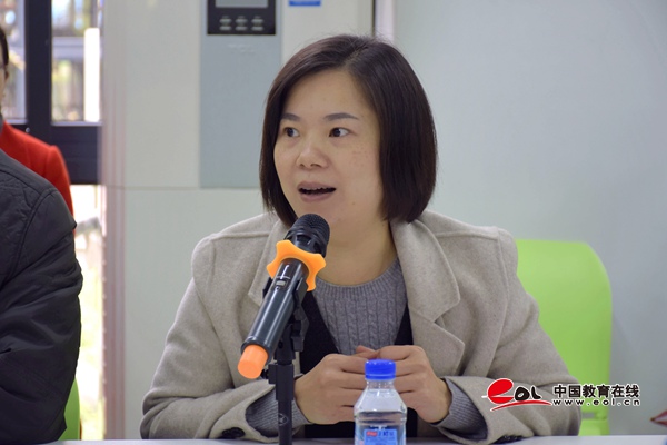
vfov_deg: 10.8
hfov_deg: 16.1
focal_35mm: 128
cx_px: 334
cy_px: 222
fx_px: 2362
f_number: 5.3
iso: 400
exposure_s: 1/30
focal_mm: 85
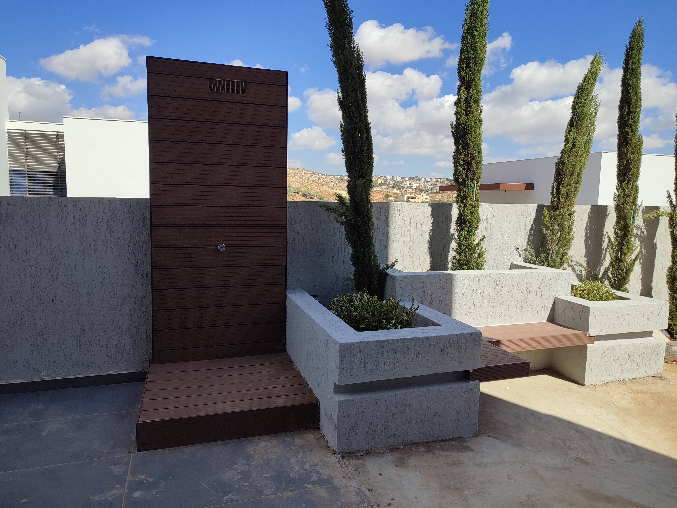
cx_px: 338
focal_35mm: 24
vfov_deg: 56.8
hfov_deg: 71.6
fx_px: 469
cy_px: 254
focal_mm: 5.89
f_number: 1.89
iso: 50
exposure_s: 1/914
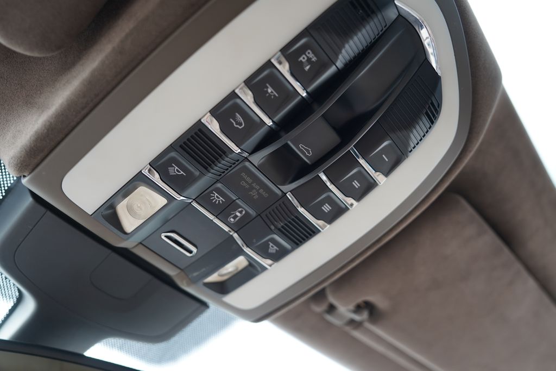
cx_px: 278
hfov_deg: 69.4
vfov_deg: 49.6
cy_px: 186
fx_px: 402
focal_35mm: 26
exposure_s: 1/30
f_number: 2.8
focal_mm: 26
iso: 250
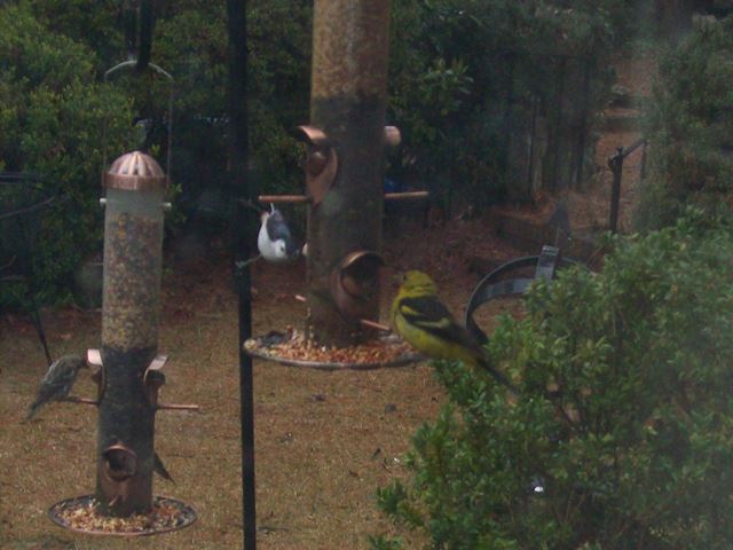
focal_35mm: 56
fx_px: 1186
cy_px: 275
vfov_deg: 26.1
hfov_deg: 34.3
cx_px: 366
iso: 200
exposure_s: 1/84.5
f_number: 3.4
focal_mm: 9.4
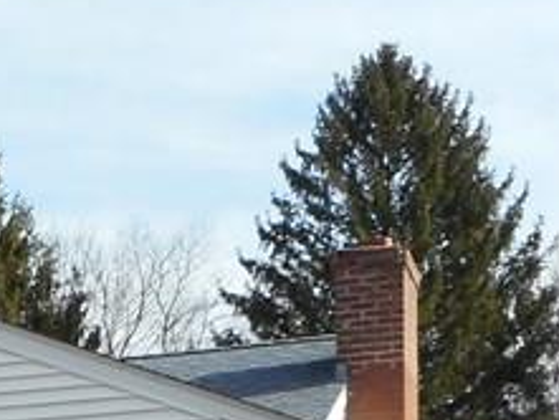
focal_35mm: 116
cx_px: -134
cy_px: 777
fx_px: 1874
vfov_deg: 11.7
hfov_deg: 16.2
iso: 80
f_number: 3.7
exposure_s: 1/400
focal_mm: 4.5
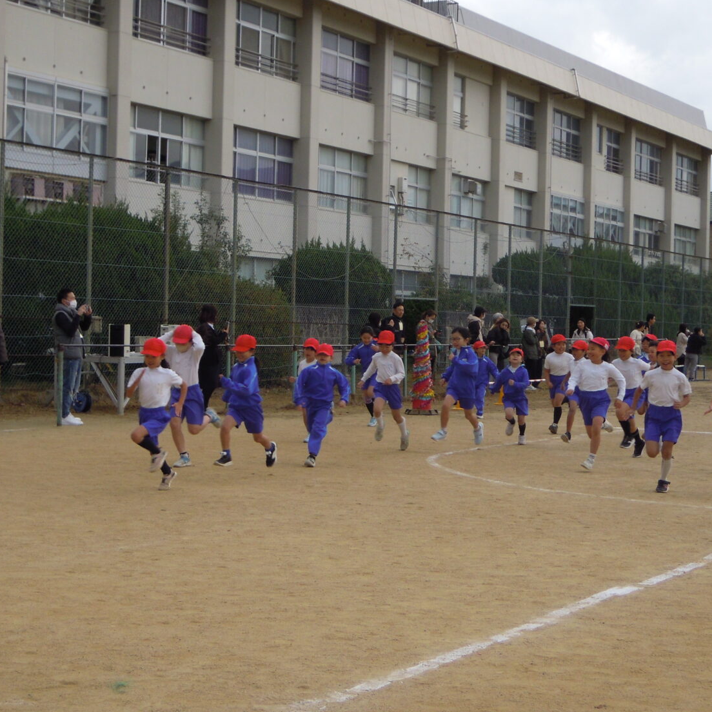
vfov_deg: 27.3
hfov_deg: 27.3
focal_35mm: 63
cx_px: 346
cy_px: 350
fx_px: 1466
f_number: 3.2
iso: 100
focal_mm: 7.3
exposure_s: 1/320
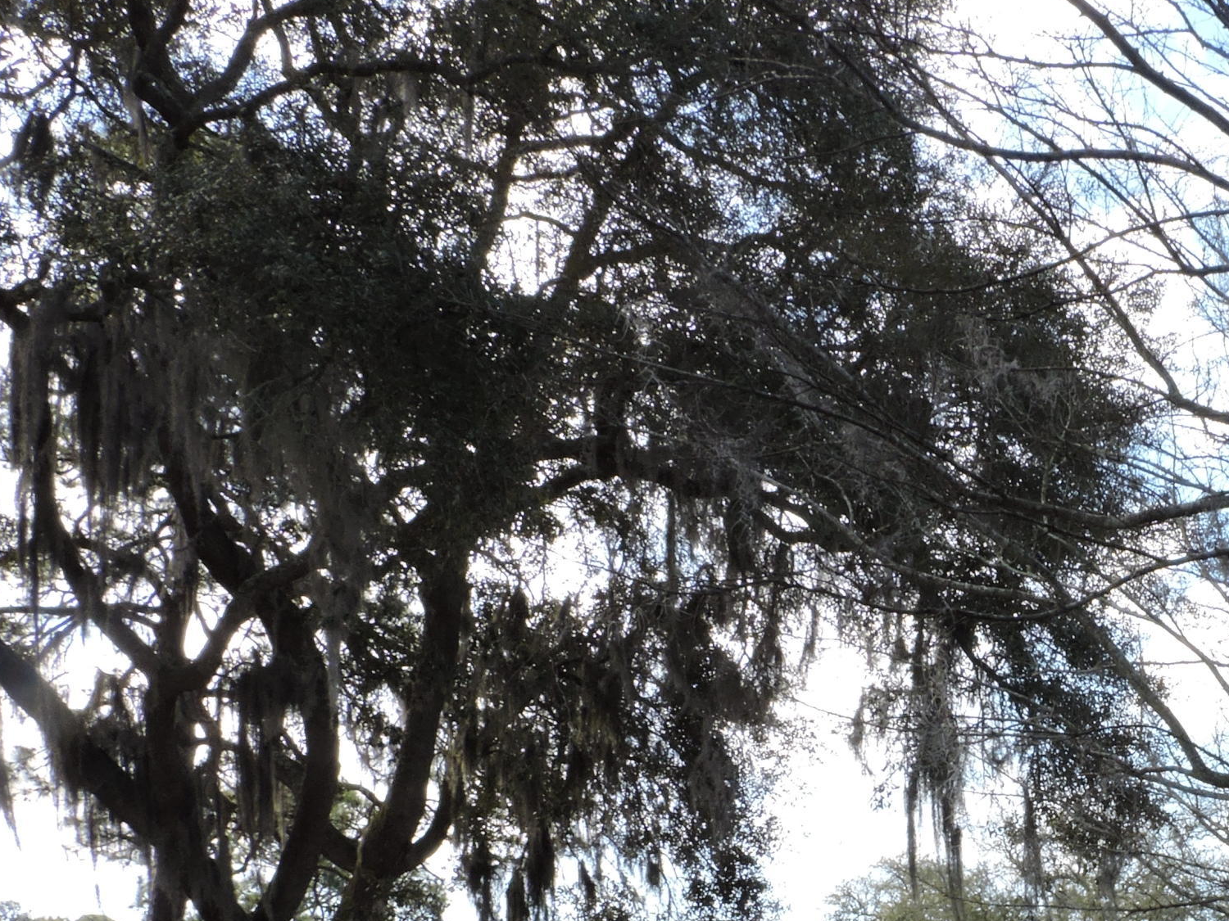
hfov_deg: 26.5
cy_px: 915
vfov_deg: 20.4
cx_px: 1191
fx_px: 2485
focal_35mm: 70
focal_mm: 6.2
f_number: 8.1
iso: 100
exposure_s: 1/60
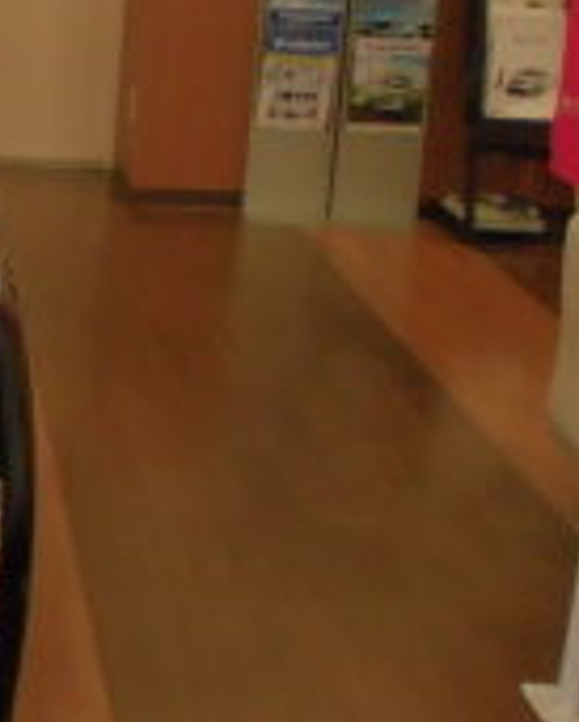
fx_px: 2033
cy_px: 287
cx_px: -562
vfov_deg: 20.1
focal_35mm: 95
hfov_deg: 13.8
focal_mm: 4.6
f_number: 3.5
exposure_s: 1/60
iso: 200
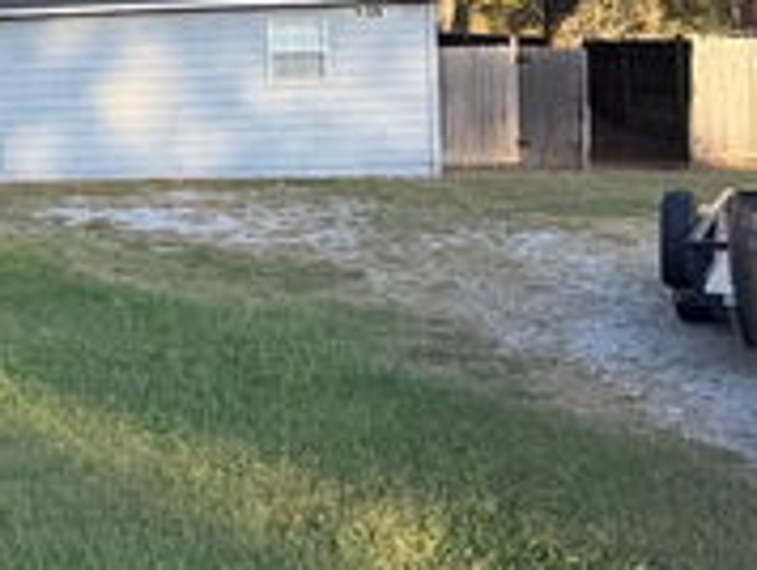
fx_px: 1511
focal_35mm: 69
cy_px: 68
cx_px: -327
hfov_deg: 23.4
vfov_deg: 21.0
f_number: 1.78
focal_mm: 6.76
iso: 80
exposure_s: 1/532
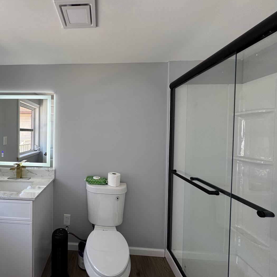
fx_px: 154
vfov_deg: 83.9
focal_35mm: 17
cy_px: 135
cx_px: 89
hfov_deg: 80.7
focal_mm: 2.22
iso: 50
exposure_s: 1/99
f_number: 2.2
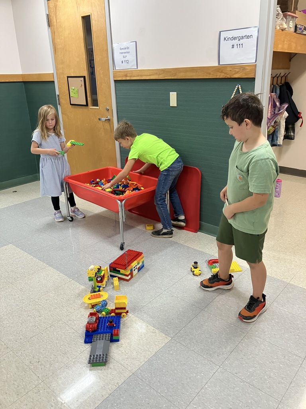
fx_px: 330
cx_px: 153
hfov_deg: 49.7
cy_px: 204
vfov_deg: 63.4
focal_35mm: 28
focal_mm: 3.99
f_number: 1.8
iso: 80
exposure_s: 1/71
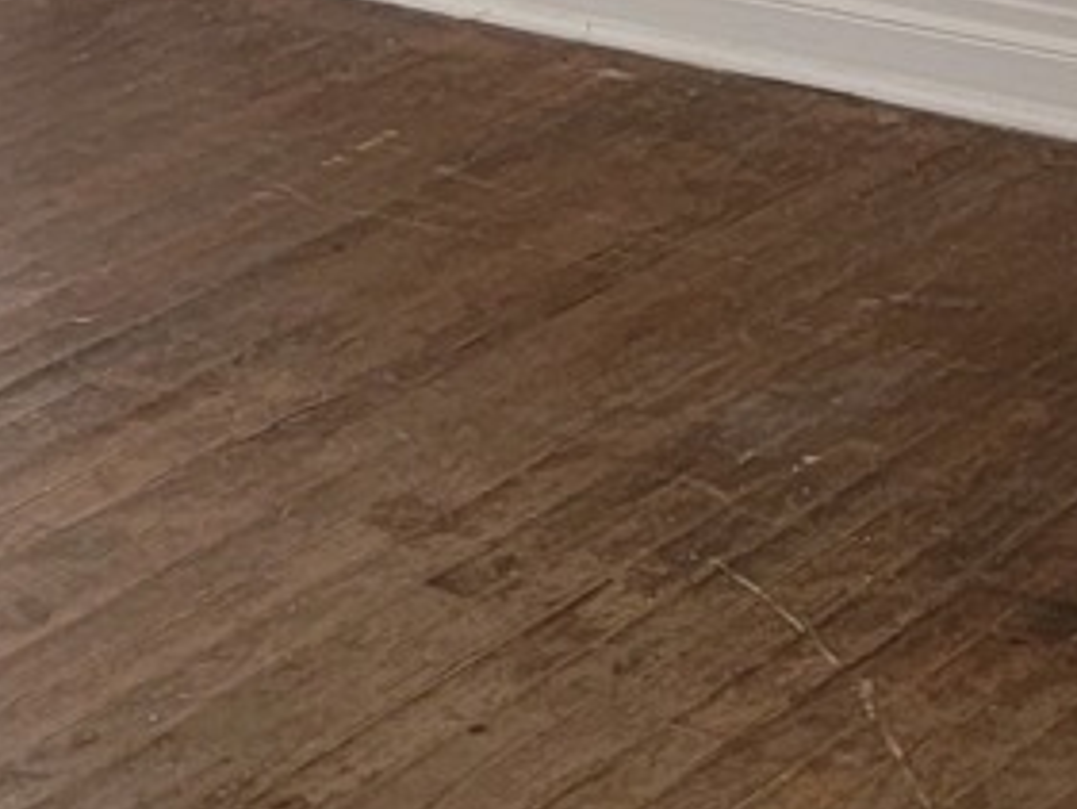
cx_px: 751
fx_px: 5105
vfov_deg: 8.8
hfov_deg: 12.0
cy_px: -552
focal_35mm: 164
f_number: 1.8
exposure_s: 1/59
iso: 200
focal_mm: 6.7
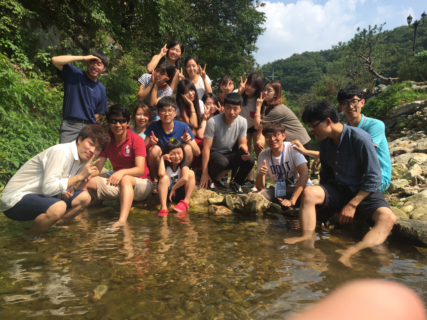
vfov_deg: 48.2
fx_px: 358
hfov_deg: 61.7
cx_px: 214
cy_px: 160
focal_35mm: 29
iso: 32
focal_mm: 4.15
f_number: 2.2
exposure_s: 1/1068
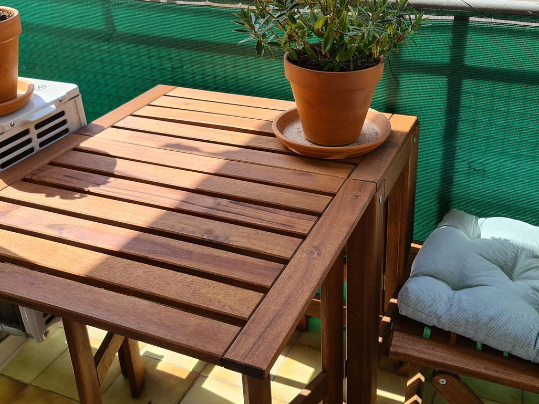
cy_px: 162
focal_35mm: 39
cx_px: 287
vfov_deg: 36.7
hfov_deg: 47.8
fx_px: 607
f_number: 1.8
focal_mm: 7
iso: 50
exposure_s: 1/337
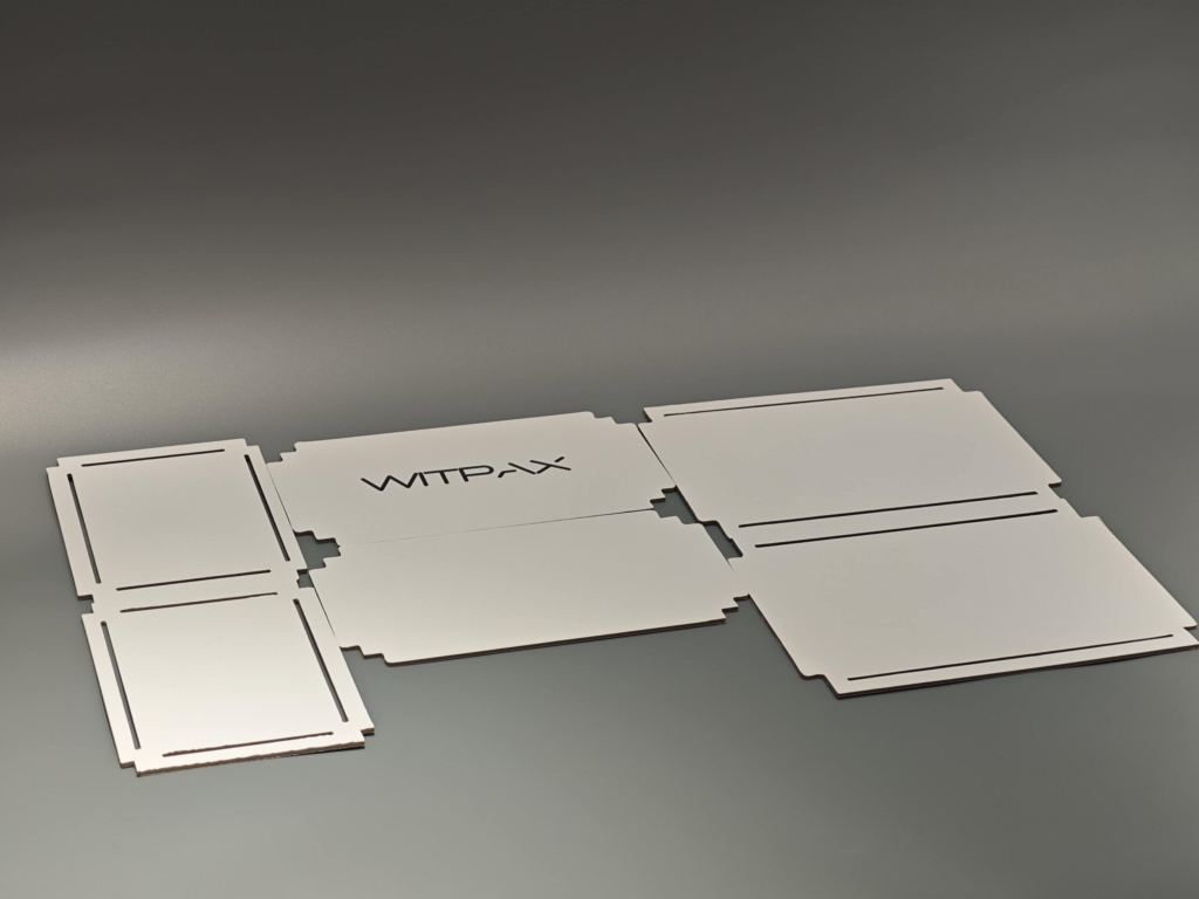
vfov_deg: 19.6
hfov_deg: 26.0
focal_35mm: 75
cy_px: 450
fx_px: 2598
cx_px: 600
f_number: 2
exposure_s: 1/100
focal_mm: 10.1
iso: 80
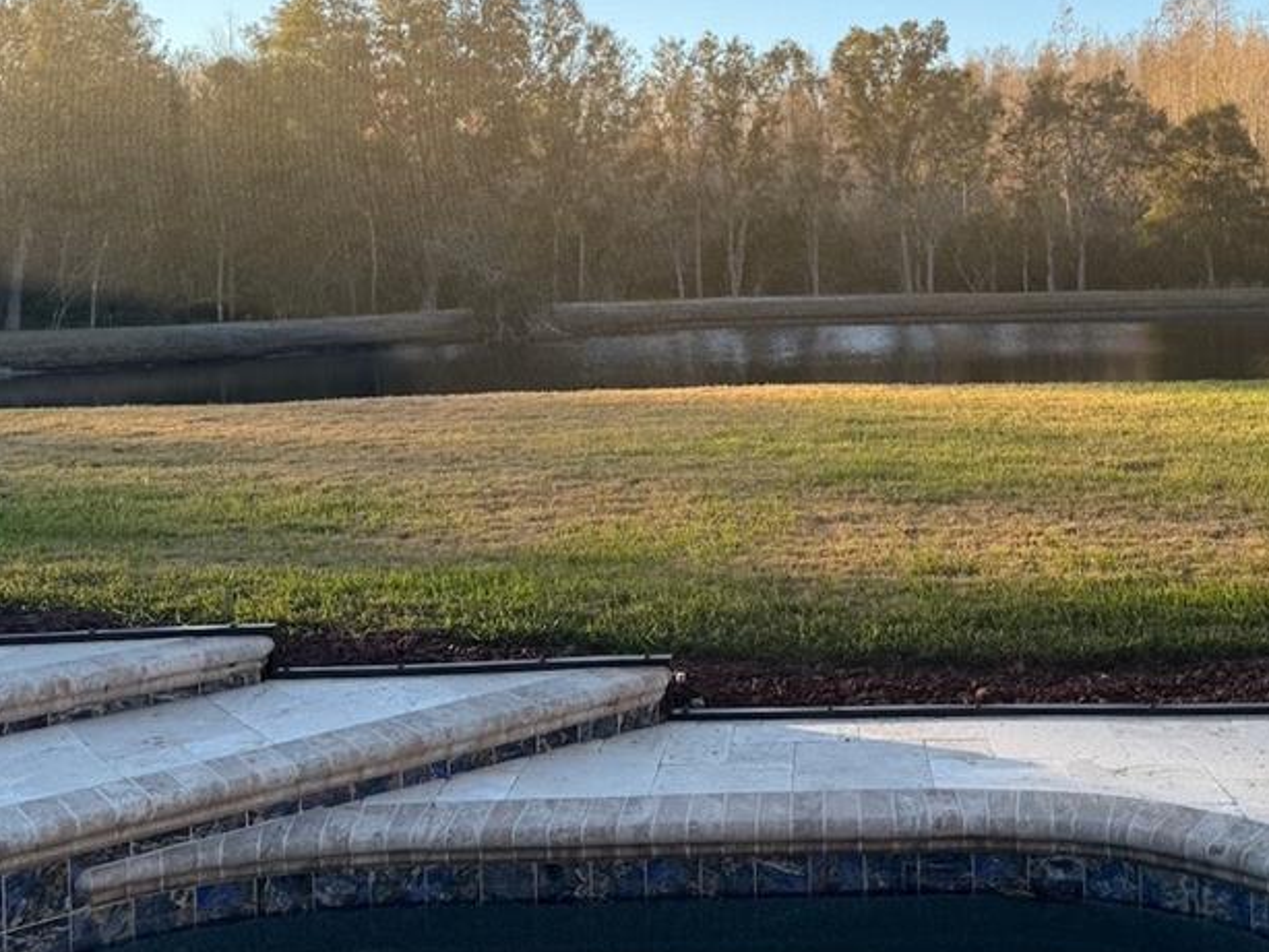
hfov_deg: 46.2
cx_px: 818
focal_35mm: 40
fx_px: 1467
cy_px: 281
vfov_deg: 35.4
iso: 80
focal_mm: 6.76
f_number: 1.78
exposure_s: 1/756
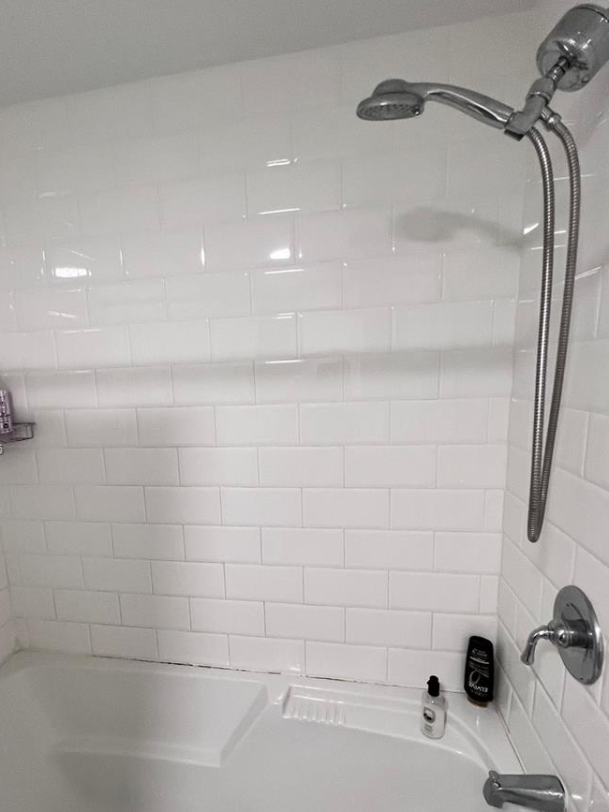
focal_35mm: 18
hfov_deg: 71.0
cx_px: 251
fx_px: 422
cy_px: 450
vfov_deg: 87.4
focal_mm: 1.57
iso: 160
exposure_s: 1/60
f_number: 1.8
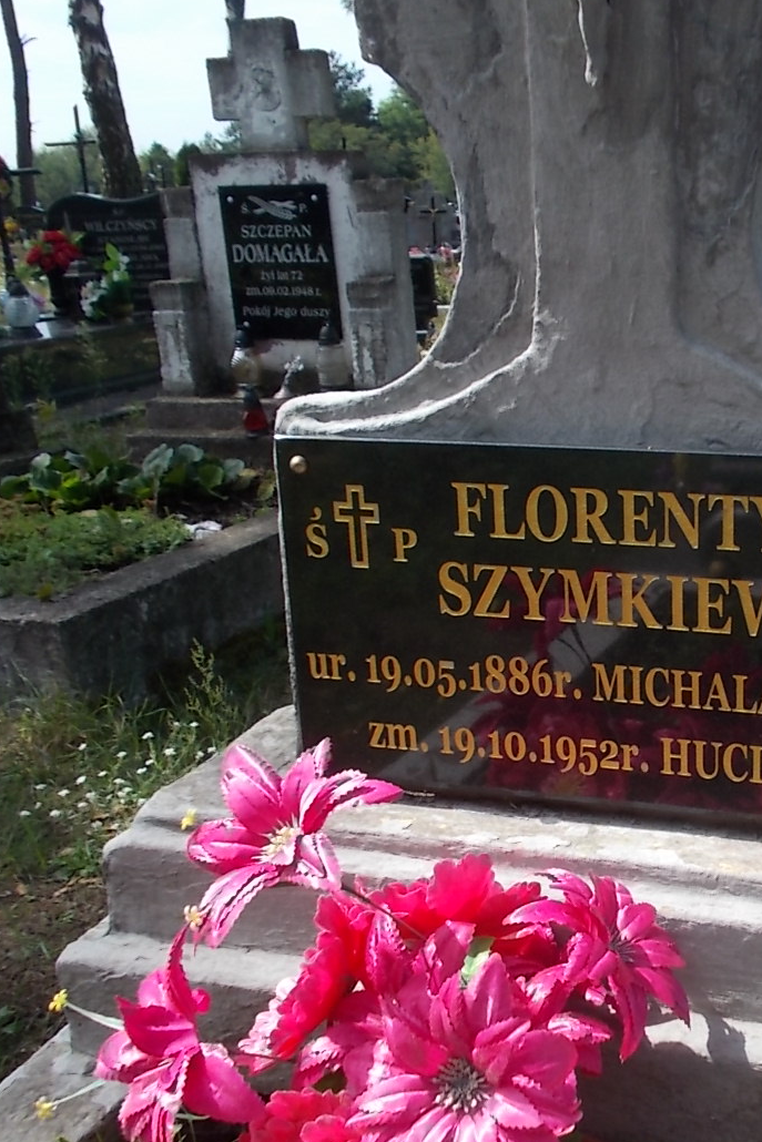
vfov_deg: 46.4
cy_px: 599
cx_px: 730
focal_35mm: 42
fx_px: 1333
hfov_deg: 30.1
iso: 80
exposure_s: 1/125
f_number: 8
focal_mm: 4.6
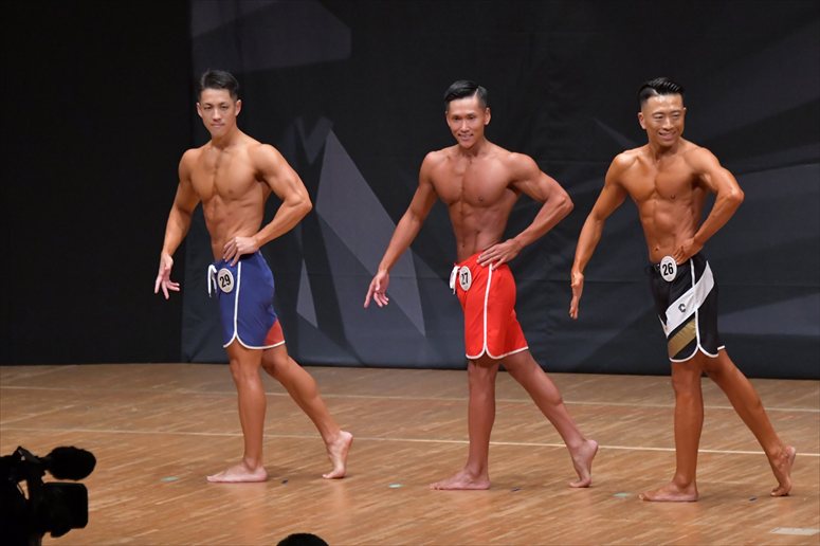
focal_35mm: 255
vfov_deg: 5.4
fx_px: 5806
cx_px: 410
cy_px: 273
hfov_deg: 8.1
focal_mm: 170
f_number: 5.6
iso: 6400
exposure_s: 1/400
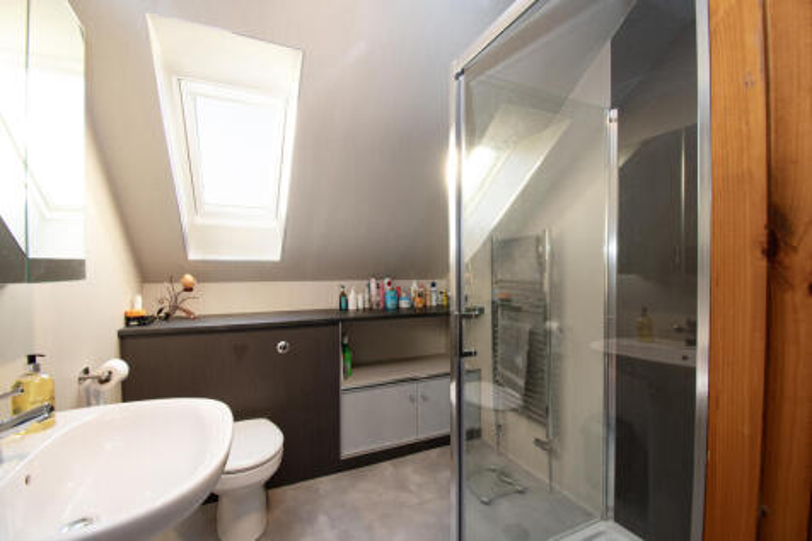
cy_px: 270
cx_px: 406
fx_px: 338
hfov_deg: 100.4
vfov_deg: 77.3
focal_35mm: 15
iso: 320
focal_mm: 10
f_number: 8
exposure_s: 1/8
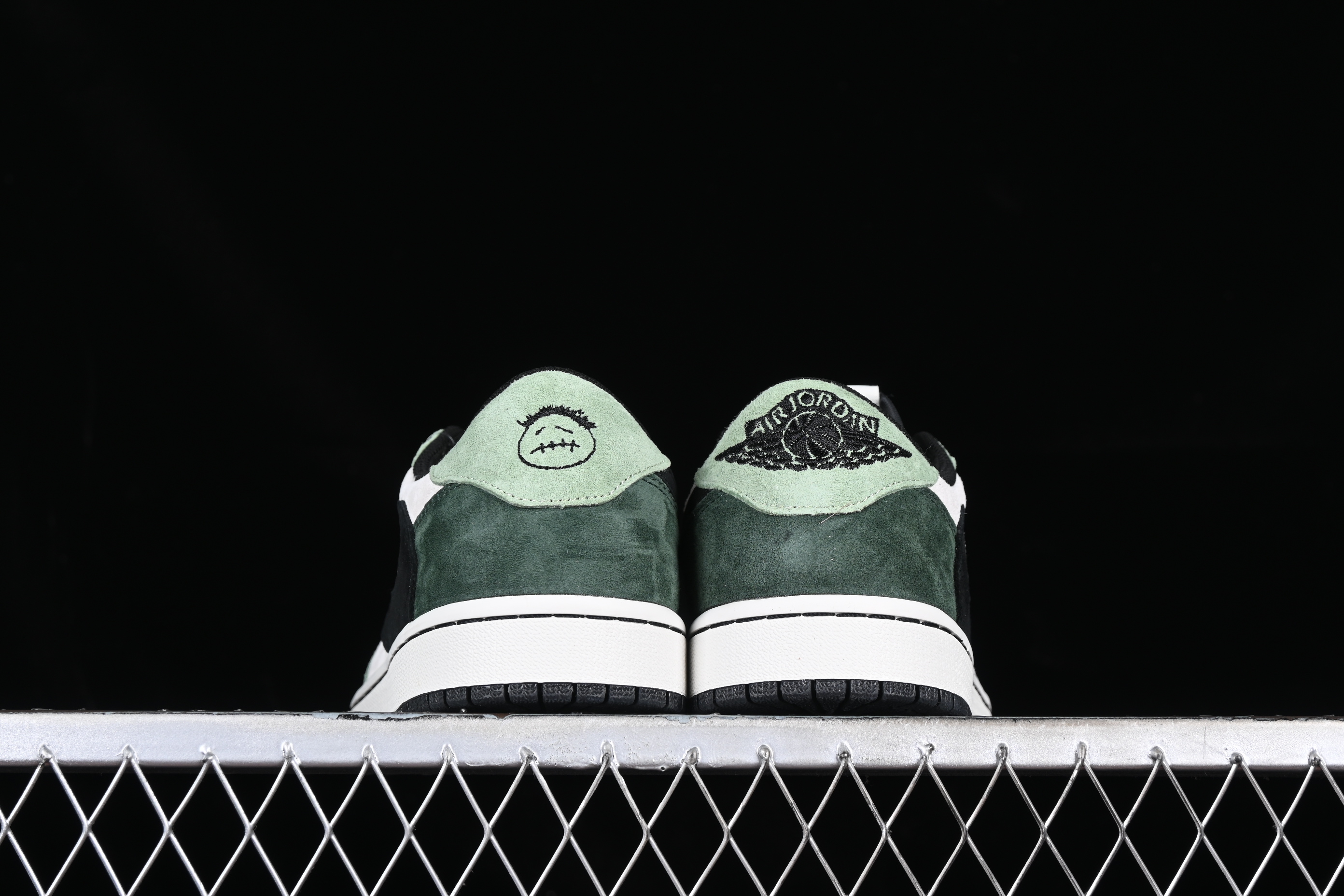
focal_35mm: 75
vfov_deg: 18.2
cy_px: 448
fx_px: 2800
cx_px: 672
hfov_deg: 27.0
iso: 160
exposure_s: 1/80
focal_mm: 50
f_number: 7.1
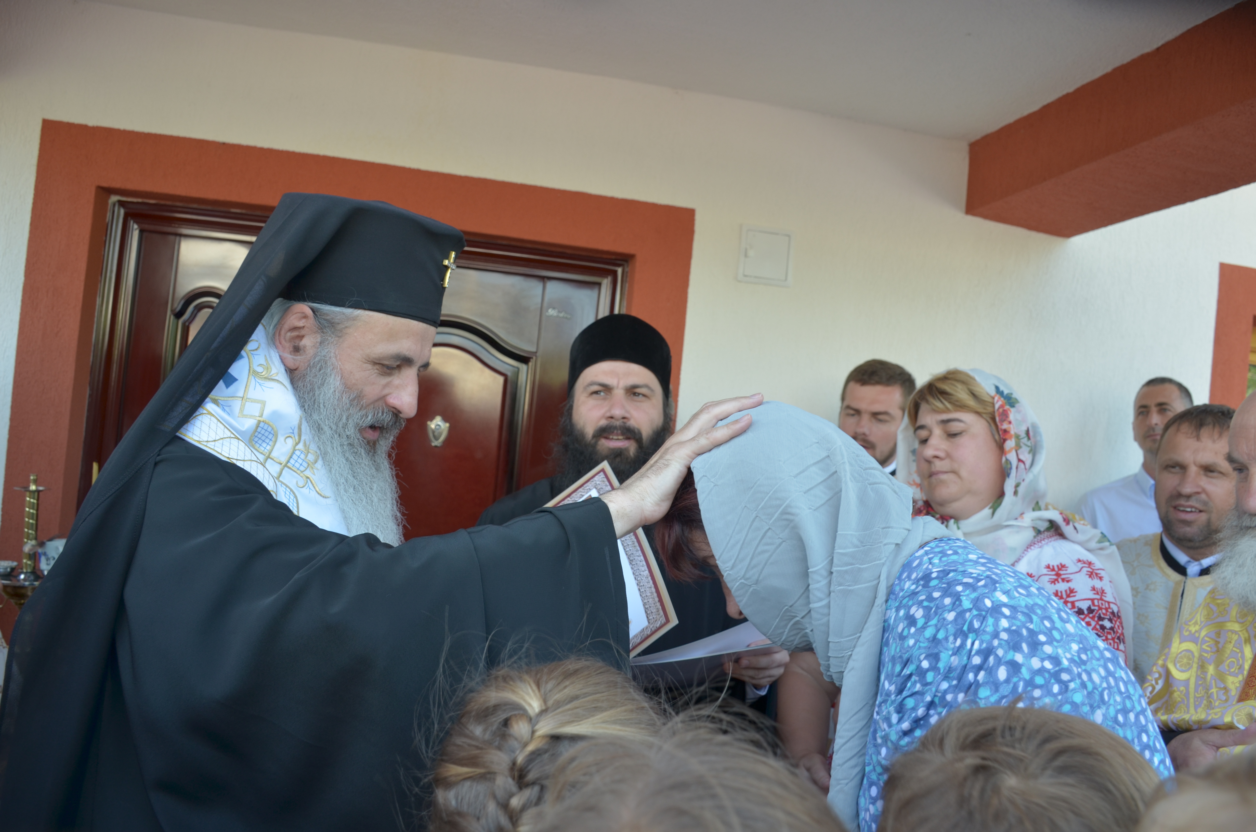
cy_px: 416
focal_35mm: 27
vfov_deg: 47.7
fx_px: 940
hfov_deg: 67.5
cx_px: 628
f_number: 5
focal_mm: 18
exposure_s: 1/100
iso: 200
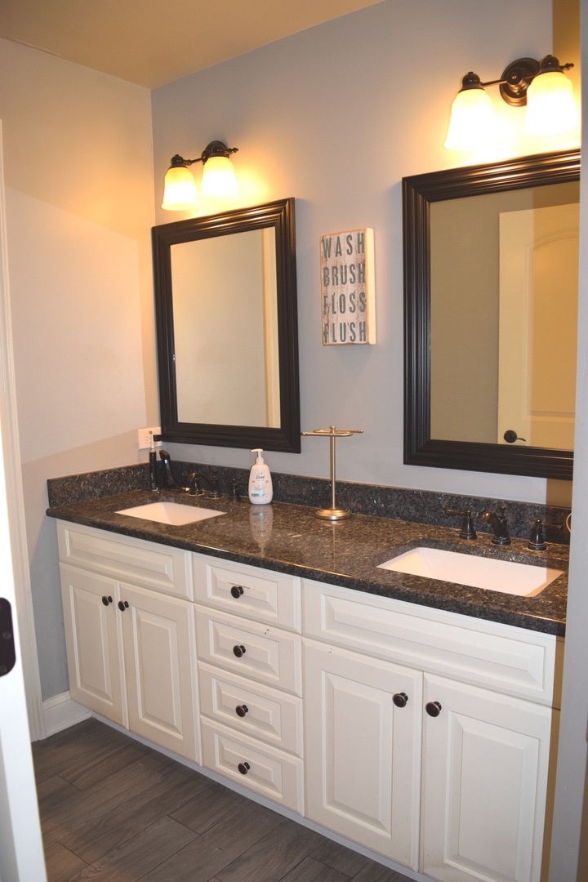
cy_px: 441
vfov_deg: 67.4
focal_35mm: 27
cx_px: 294
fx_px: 661
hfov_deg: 47.9
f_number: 5
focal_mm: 18
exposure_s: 1/100
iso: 800
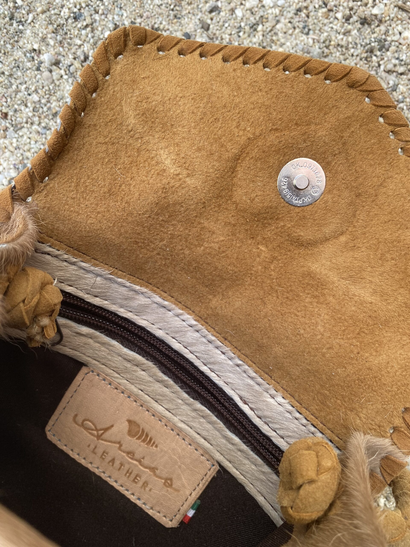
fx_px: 411
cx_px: 205
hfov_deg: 53.1
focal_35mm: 26
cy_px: 274
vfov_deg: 67.3
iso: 50
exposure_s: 1/121
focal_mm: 4.25
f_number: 1.8
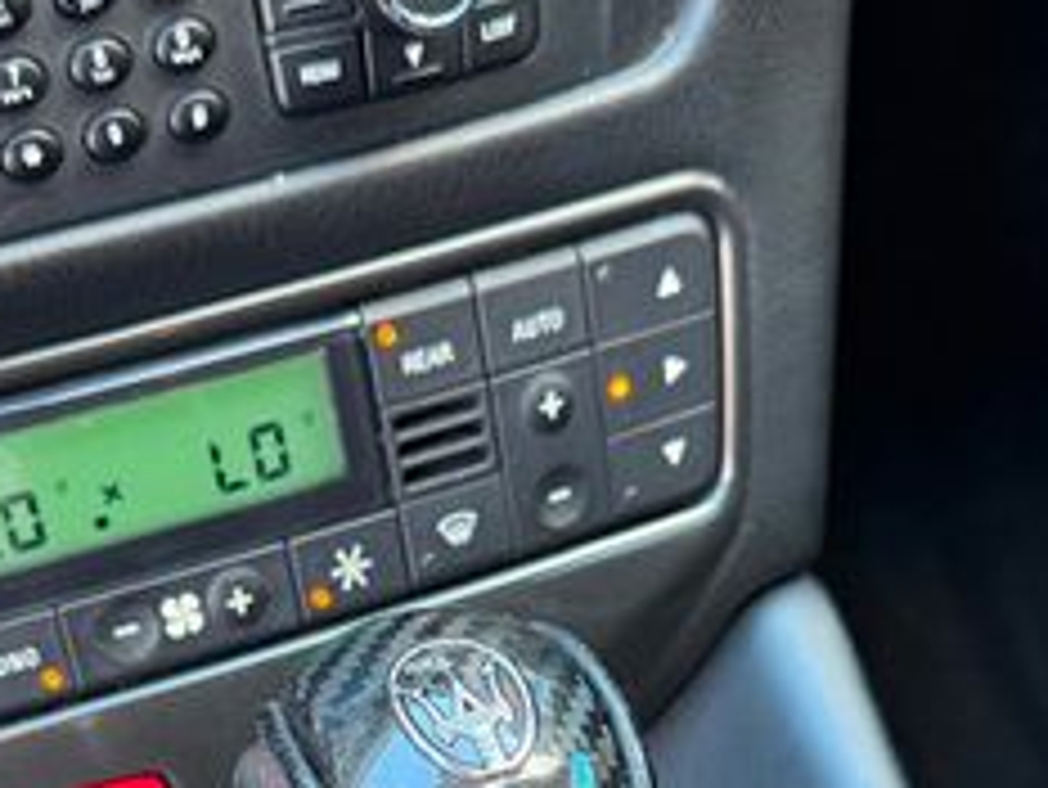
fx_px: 1999
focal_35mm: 66
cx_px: 463
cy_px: 968
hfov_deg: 29.4
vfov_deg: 20.7
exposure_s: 1/50
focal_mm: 6.76
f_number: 1.78
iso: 320
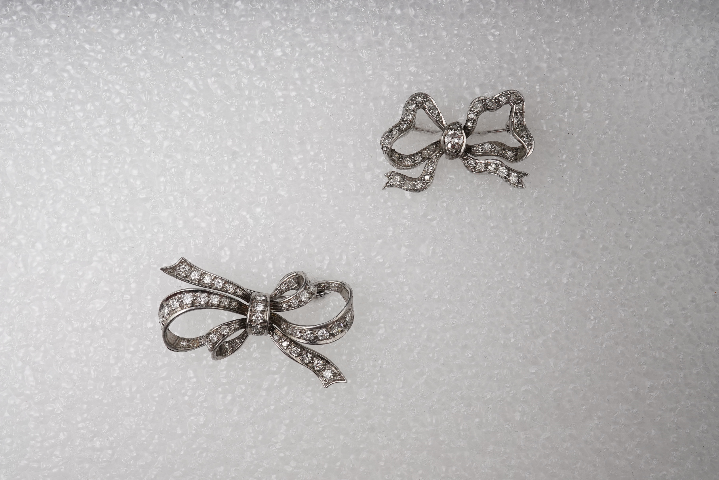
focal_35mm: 45
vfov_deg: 29.9
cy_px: 240
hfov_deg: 43.6
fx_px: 899
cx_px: 360
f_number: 20
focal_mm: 30
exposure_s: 1/125
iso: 500
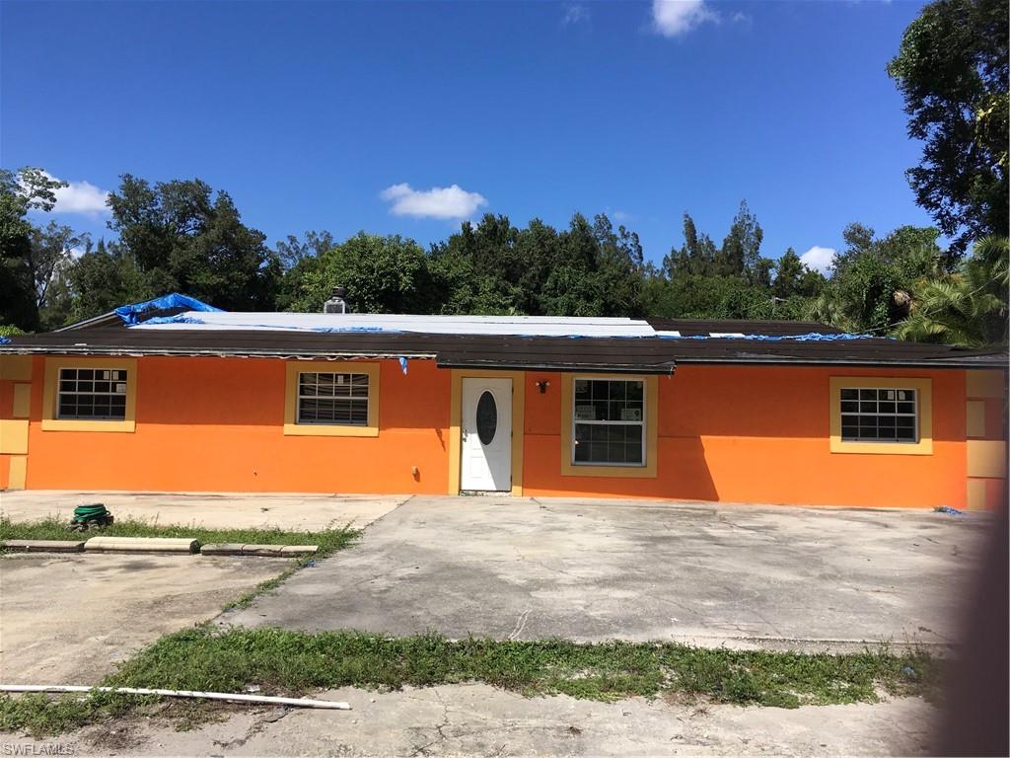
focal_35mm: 29
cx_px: 505
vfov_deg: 48.2
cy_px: 379
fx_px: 846
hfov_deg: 61.7
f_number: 2.2
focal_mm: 4.15
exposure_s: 1/1923
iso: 25
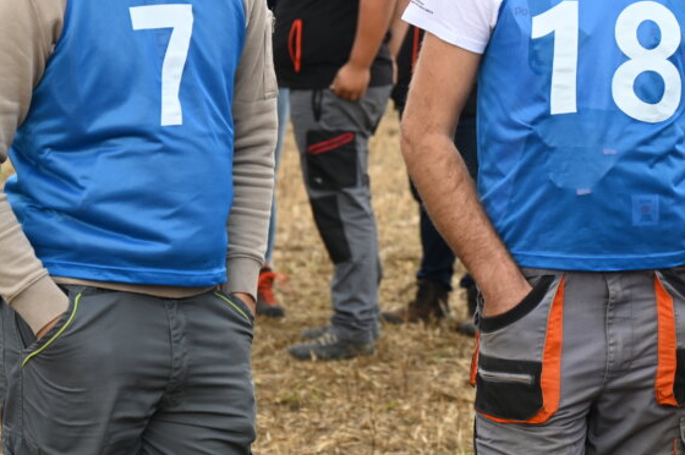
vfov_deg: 7.1
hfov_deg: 10.7
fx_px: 3649
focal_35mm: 192
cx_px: 389
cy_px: 42
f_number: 6.3
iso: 320
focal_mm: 105
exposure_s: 1/125
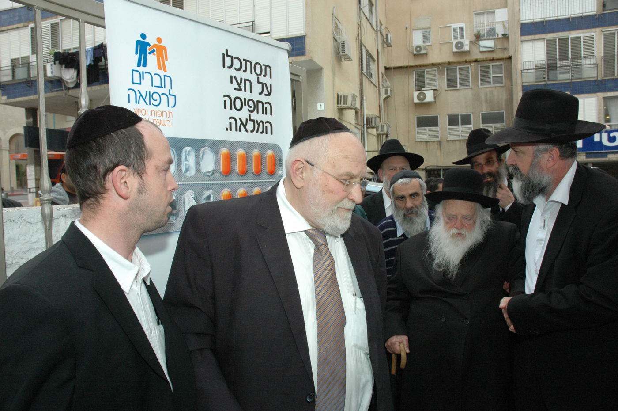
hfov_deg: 67.4
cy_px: 206
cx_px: 309
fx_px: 463
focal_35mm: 27
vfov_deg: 47.8
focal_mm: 18
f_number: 7.1
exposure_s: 1/200
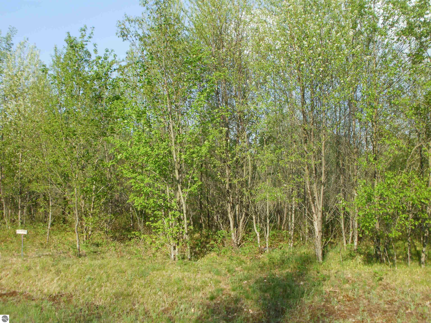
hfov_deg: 51.4
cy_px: 162
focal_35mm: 36
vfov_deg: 39.7
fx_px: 448
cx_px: 216
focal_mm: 6.3
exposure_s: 1/200
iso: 100
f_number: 5.6
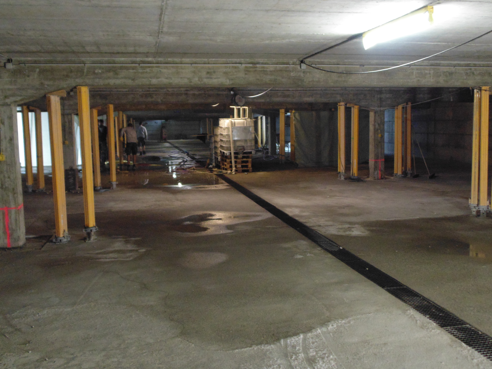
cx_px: 252
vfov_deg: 38.7
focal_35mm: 37
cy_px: 181
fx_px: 526
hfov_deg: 50.1
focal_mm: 6.2
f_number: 3.4
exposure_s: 1/10
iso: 400
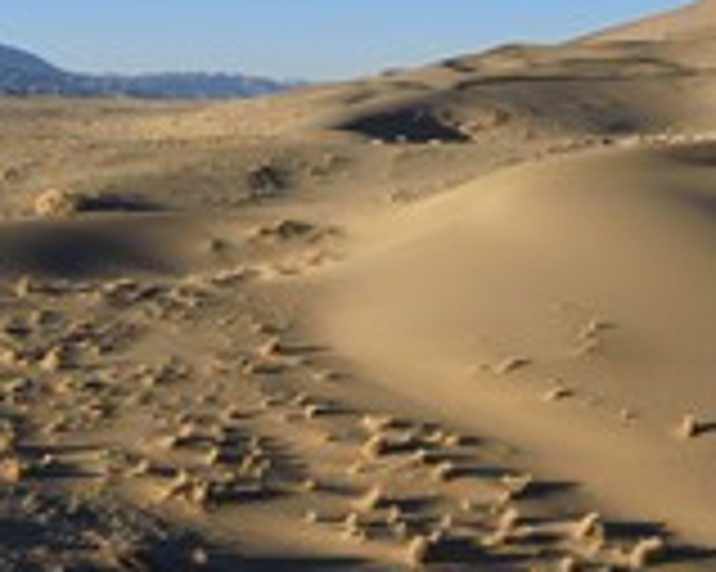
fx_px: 1631
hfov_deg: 24.7
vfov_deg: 19.9
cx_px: 252
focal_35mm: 77
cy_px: 347
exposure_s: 1/200
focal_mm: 31
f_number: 13
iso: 200
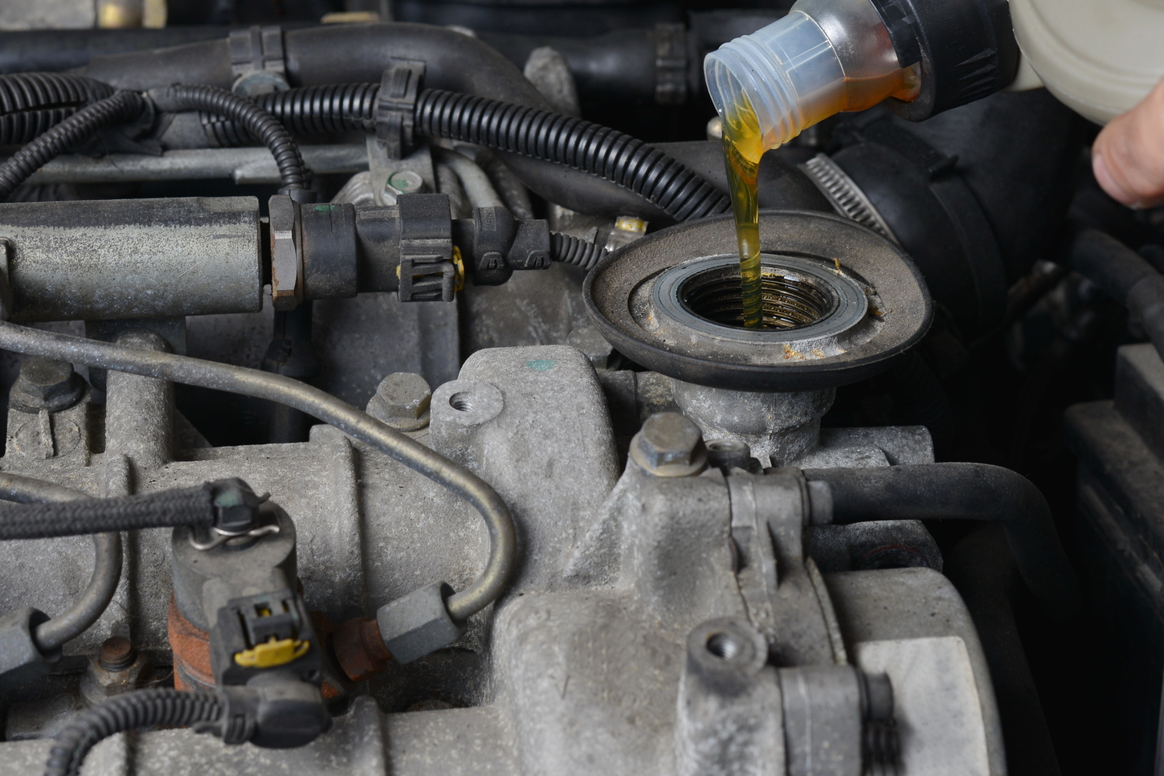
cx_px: 686
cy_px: 270
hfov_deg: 29.2
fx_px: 2231
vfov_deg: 19.7
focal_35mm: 69
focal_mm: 50
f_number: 9
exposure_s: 1/100
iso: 200
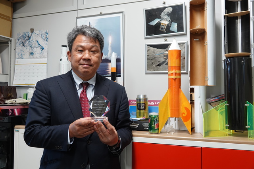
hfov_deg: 55.8
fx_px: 240
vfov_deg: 38.9
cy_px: 84
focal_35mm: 34
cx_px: 127
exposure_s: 1/40
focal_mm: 12.63
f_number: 2.8
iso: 250
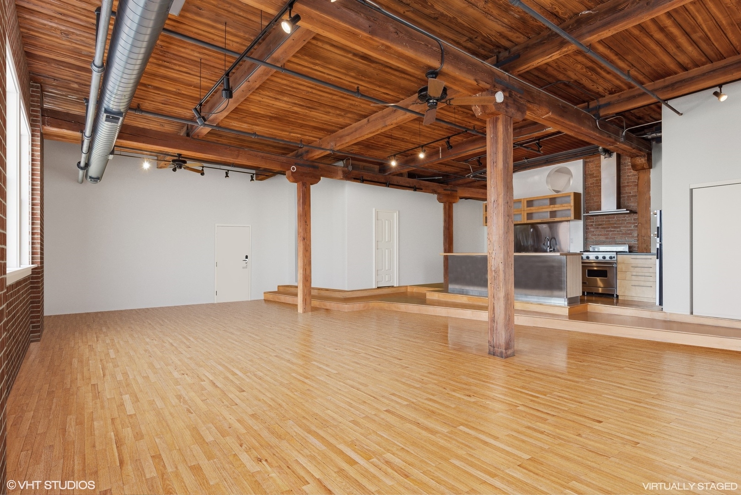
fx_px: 391
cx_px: 370
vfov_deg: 64.6
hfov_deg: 86.9
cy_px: 248
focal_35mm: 19
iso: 200
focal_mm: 19
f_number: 8
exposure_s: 1/13
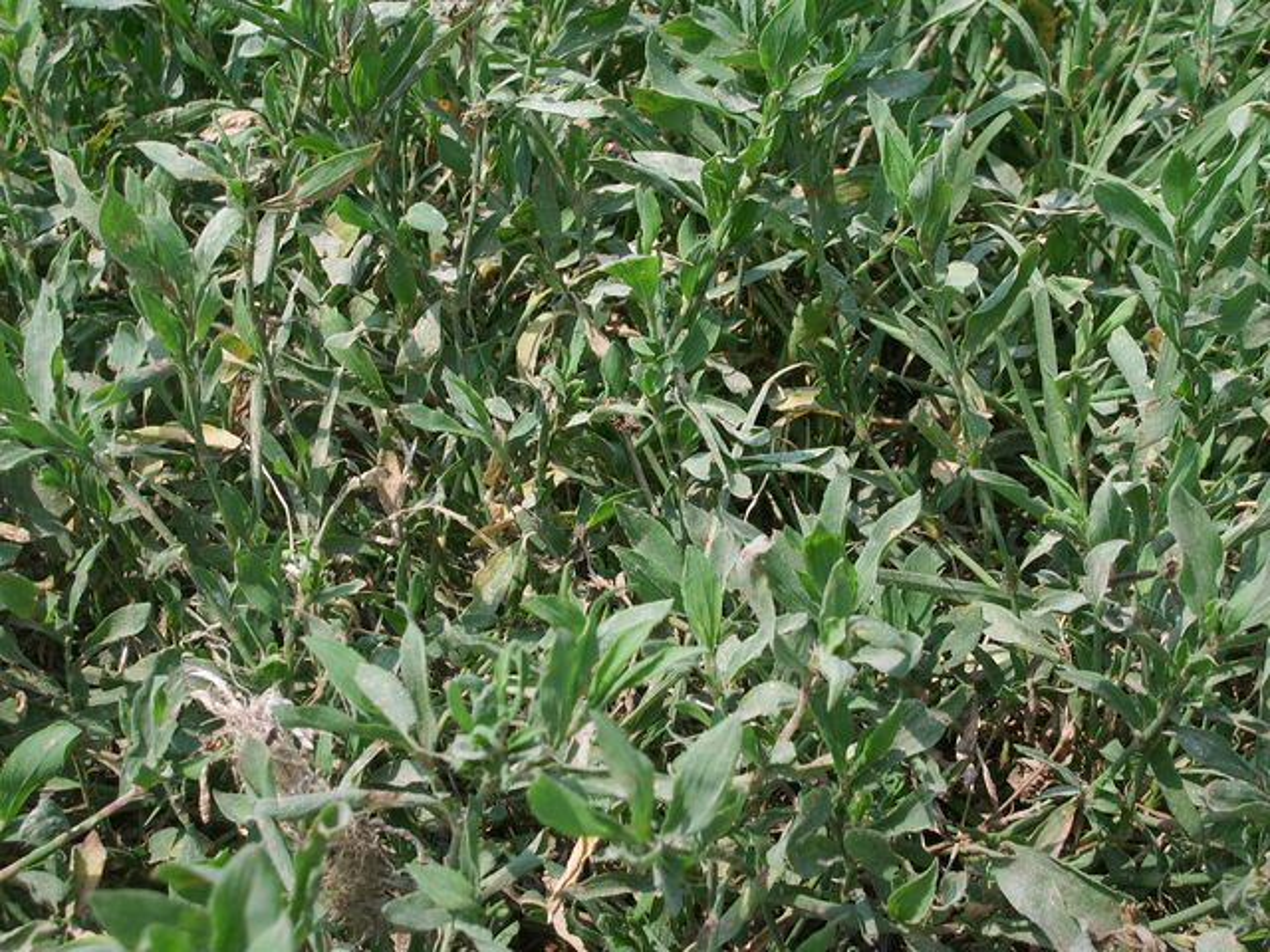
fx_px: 2275
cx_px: 635
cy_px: 476
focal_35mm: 62
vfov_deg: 23.7
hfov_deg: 31.2
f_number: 5.6
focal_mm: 10.2
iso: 50
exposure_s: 1/160
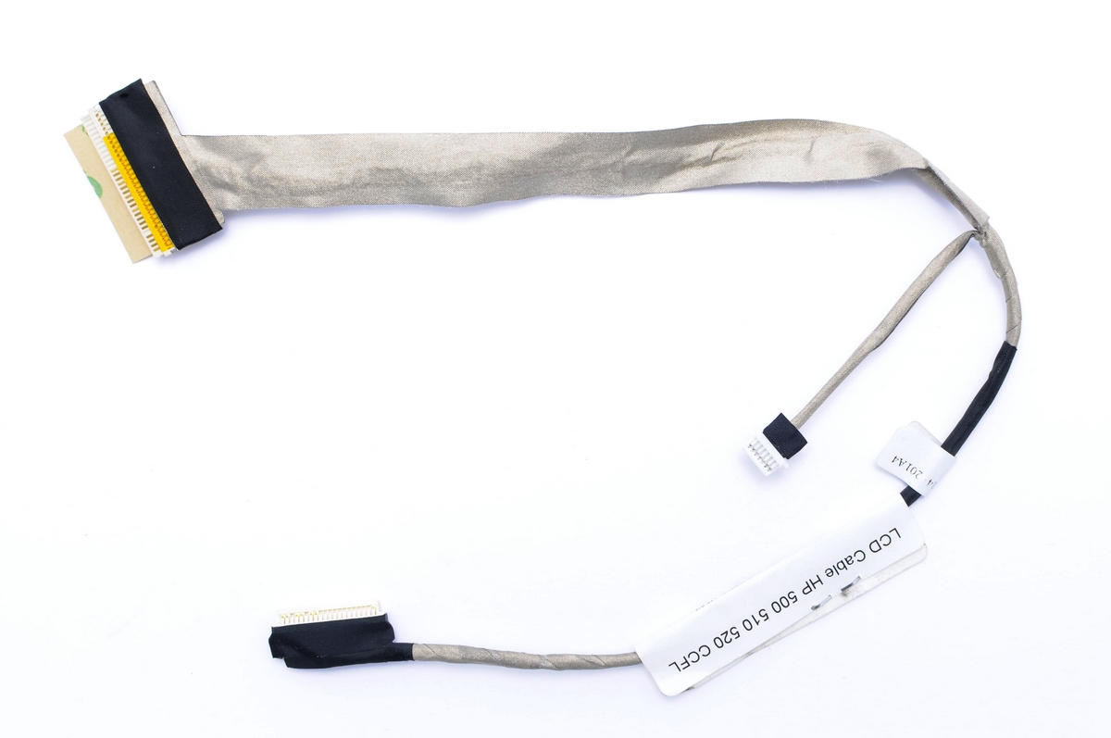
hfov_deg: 37.9
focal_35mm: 52
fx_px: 1618
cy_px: 369
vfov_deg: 25.7
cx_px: 556
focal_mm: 35
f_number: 9
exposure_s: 1/20
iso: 220
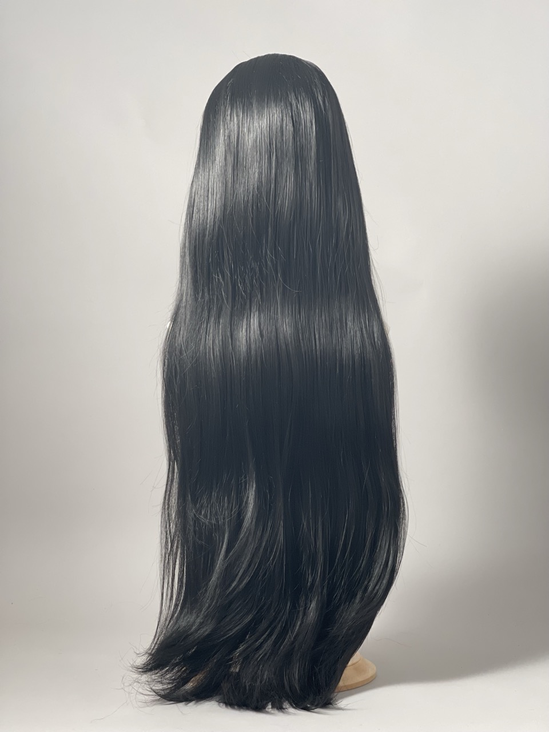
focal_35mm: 64
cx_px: 274
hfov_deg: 22.9
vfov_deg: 30.3
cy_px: 366
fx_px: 1353
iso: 160
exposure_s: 1/121
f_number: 2.2
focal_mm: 7.5
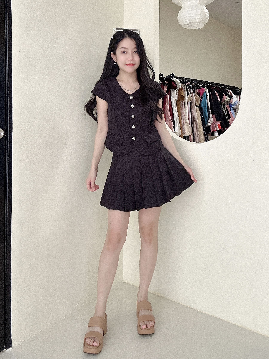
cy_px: 180
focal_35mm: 23
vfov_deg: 73.9
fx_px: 238
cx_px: 134
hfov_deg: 58.9
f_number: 1.9
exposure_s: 1/60
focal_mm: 2.69
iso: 125
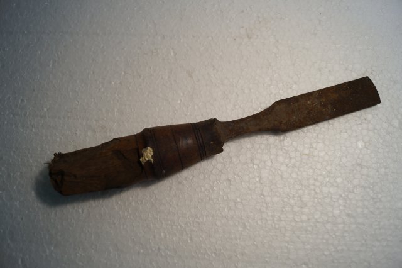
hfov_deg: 67.4
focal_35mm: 27
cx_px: 201
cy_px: 134
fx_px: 301
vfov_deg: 47.9
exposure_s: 1/60
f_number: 4
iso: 250
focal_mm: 18
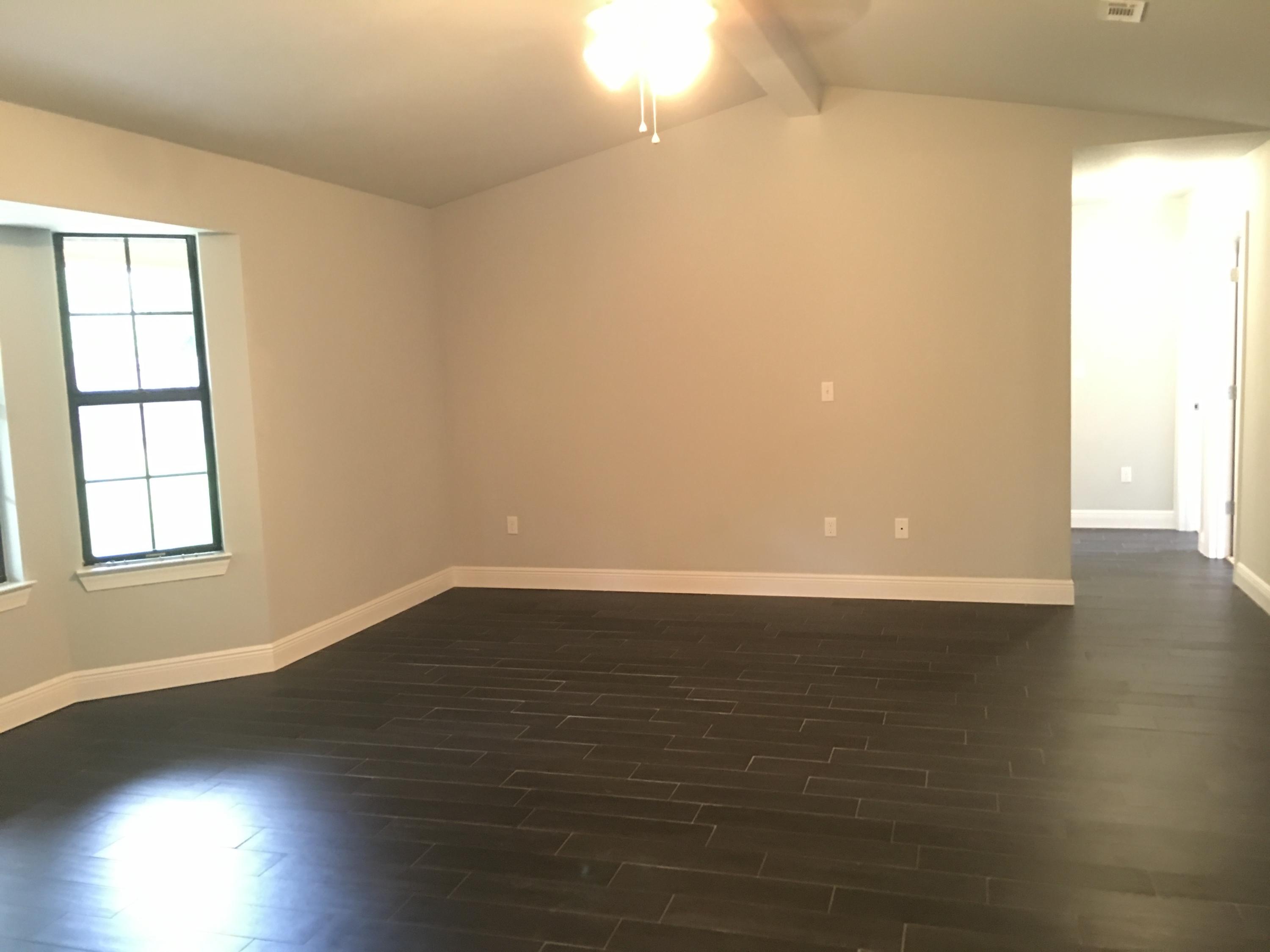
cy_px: 476
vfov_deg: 48.2
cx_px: 635
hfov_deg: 61.7
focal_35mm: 29
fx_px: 1064
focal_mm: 4.15
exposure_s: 1/4
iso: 100
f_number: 2.2
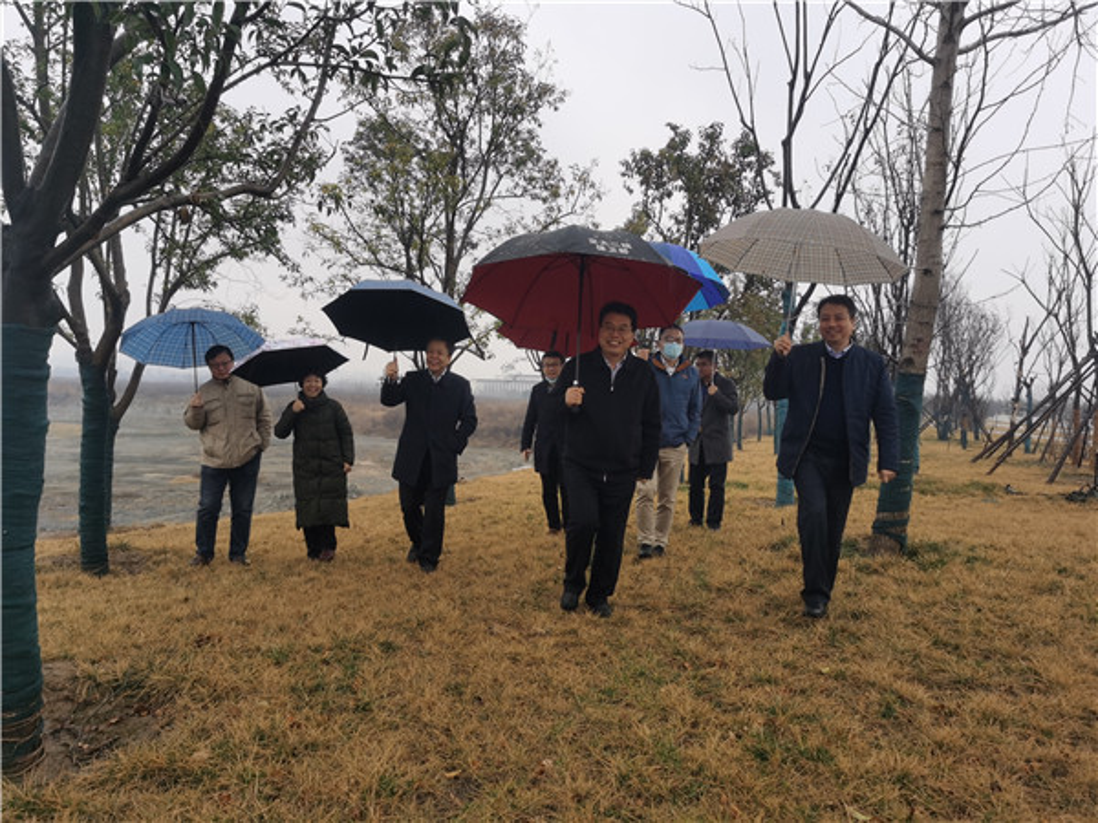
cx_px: 549
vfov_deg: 51.4
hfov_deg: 65.3
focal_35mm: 27
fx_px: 856
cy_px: 412
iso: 50
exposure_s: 1/112
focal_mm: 5.56
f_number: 1.6
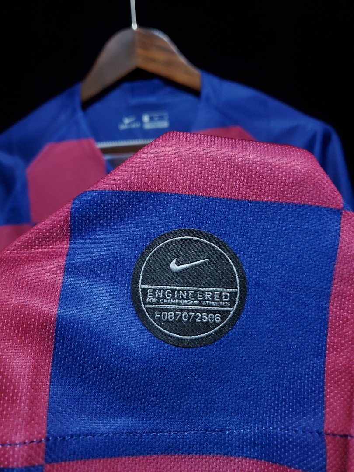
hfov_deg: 53.1
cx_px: 177
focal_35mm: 26
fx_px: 355
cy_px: 236
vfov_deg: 67.3
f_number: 1.5
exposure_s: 1/30
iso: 200
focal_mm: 4.3
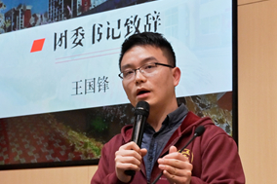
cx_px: 99
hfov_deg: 18.2
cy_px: 140
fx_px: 861
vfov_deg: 12.2
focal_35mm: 112
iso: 2000
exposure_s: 1/200
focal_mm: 53
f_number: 6.3
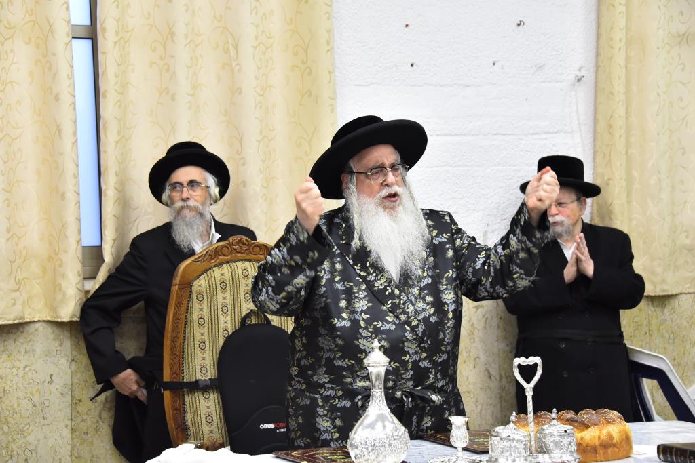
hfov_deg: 23.9
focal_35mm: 85
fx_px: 1641
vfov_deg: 16.1
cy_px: 232
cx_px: 348
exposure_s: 1/125
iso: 3200
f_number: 5.6
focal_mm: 85
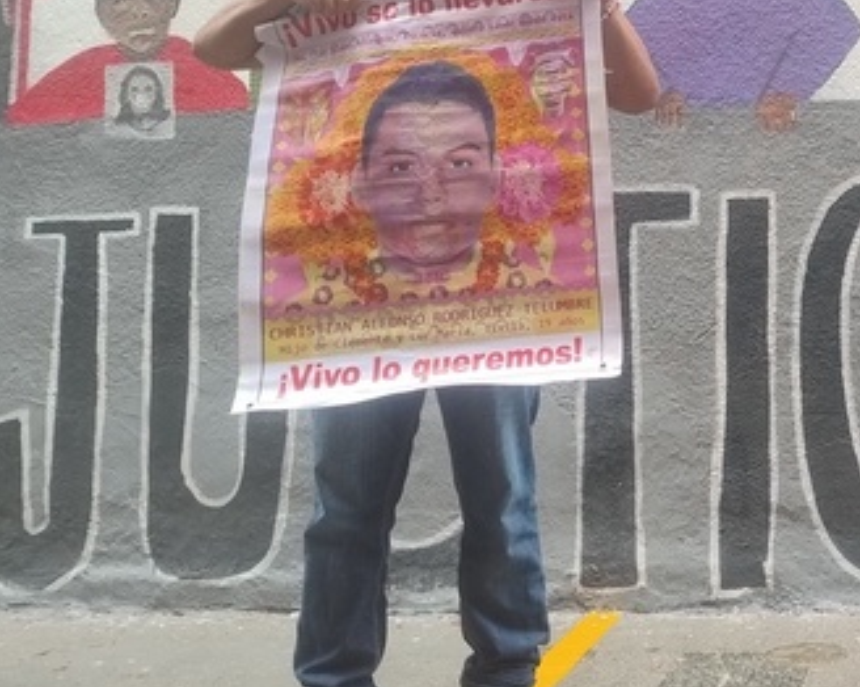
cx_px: 847
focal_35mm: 52
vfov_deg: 28.5
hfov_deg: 33.2
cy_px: 138
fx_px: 1323
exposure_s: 1/120
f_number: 1.8
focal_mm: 5.56
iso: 422
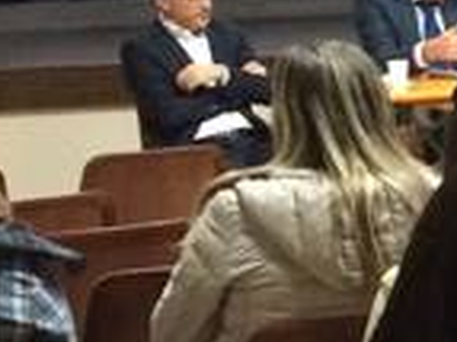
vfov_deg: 6.9
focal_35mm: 215
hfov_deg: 8.0
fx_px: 2836
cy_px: 217
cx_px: 1313
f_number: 2.2
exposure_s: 1/17
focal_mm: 4.12
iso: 320
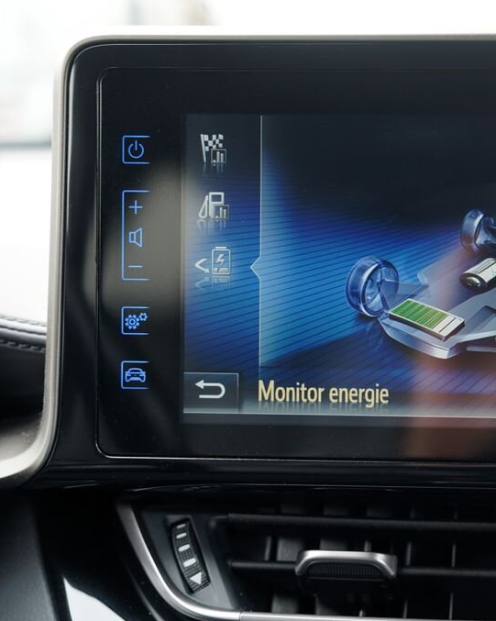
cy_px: 309
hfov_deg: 23.2
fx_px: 1175
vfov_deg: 29.6
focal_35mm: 64
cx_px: 446
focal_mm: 45
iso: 100
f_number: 3.2
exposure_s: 1/60
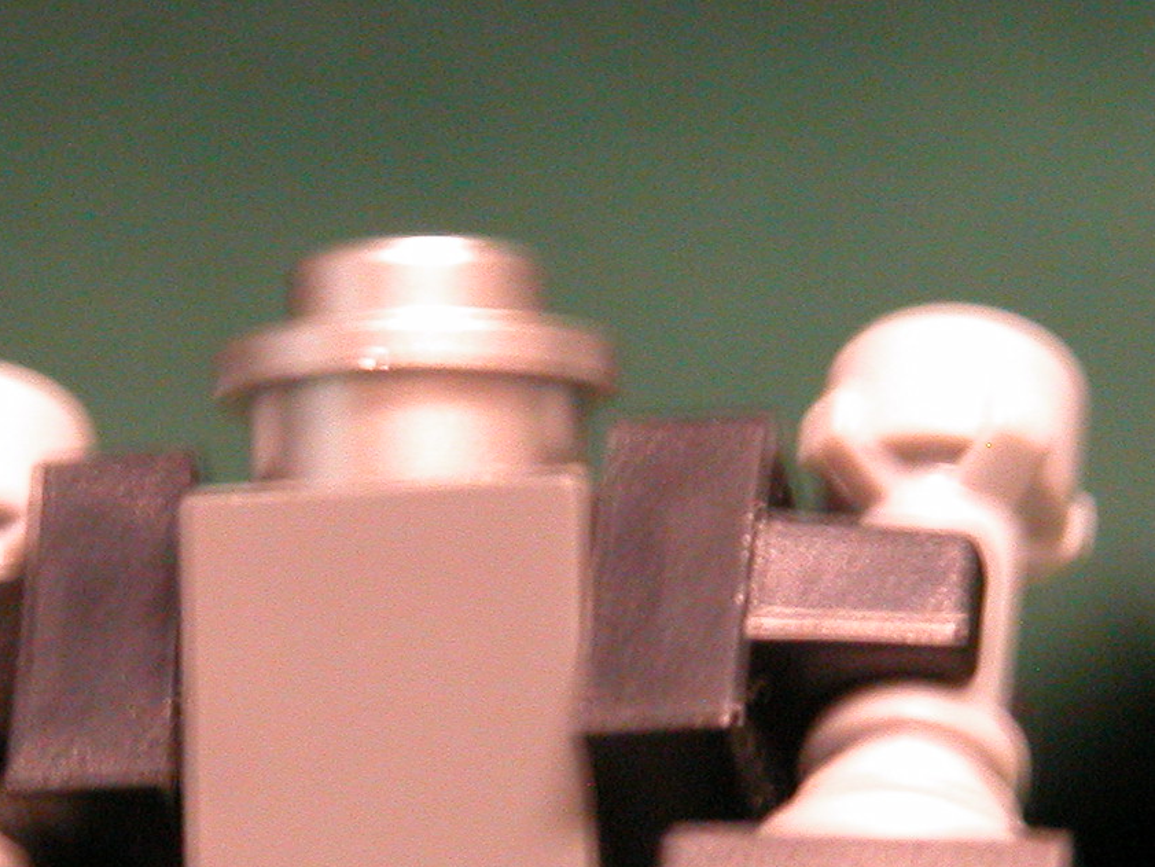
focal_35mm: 852
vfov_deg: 1.7
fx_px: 28432
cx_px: 468
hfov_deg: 2.3
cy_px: 967
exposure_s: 1/3.4
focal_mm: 71.2
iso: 400
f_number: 5.3
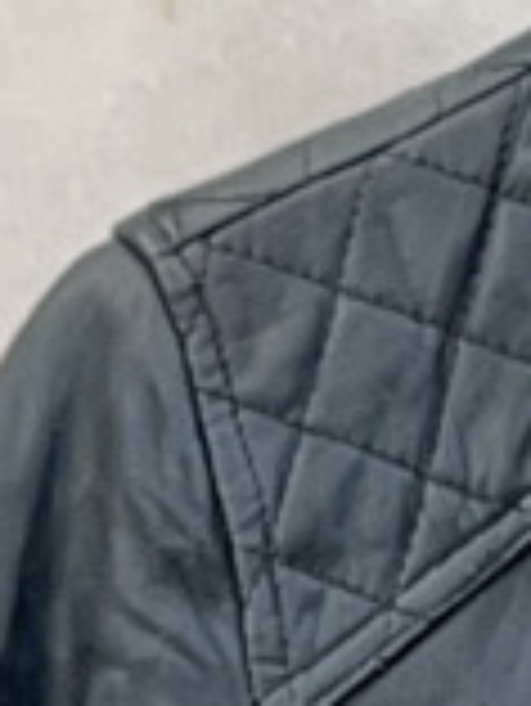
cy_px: 1331
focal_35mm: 186
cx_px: 1062
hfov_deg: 7.7
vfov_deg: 10.0
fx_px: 3799
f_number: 1.6
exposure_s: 1/60
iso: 64
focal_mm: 5.1
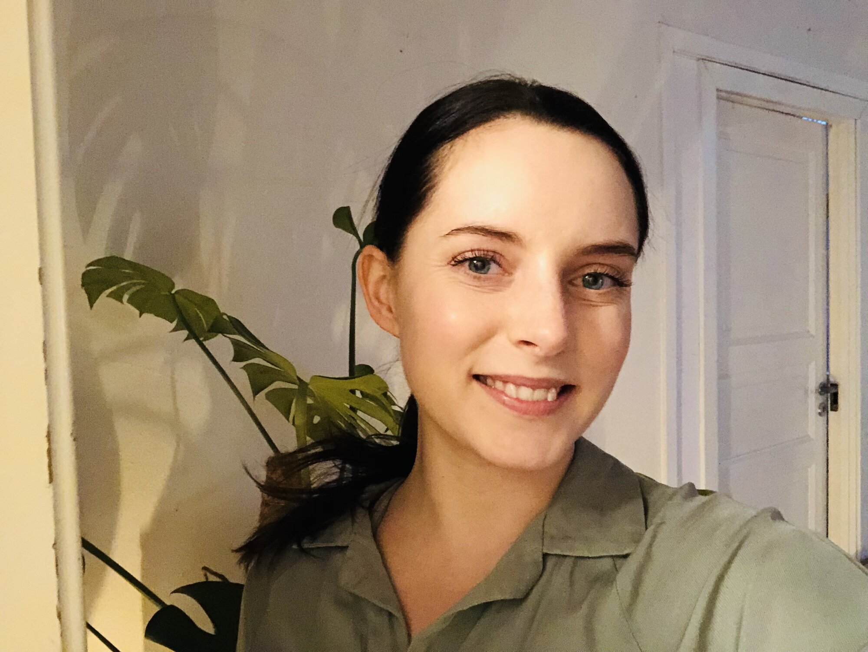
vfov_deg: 44.2
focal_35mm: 32
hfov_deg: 56.8
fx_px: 803
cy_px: 326
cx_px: 434
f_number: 2.2
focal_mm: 2.87
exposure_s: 1/19
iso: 640
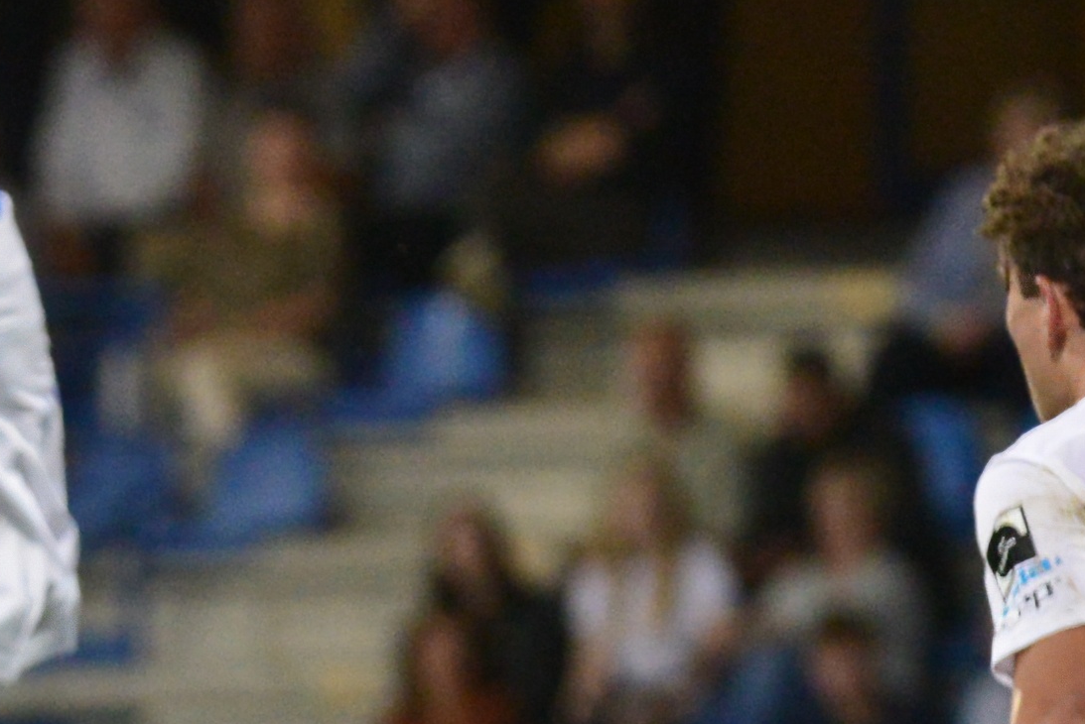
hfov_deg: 1.9
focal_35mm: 1101
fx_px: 33199
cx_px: -904
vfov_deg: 1.2
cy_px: 1083
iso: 3200
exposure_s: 1/1000
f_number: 4
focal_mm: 200
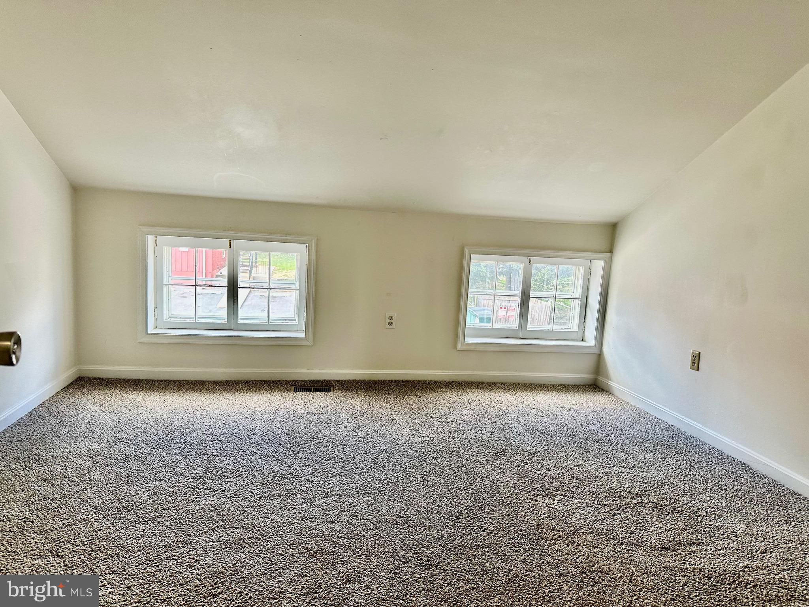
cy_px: 304
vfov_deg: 56.8
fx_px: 561
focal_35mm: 24
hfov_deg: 71.6
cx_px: 404
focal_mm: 6.86
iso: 250
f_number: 1.78
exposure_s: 1/72
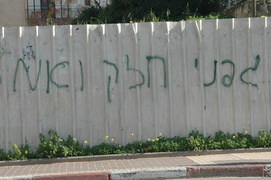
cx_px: 145
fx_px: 1211
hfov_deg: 12.8
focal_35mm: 161
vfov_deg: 8.5
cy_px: 77
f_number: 10
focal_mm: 78
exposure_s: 1/400
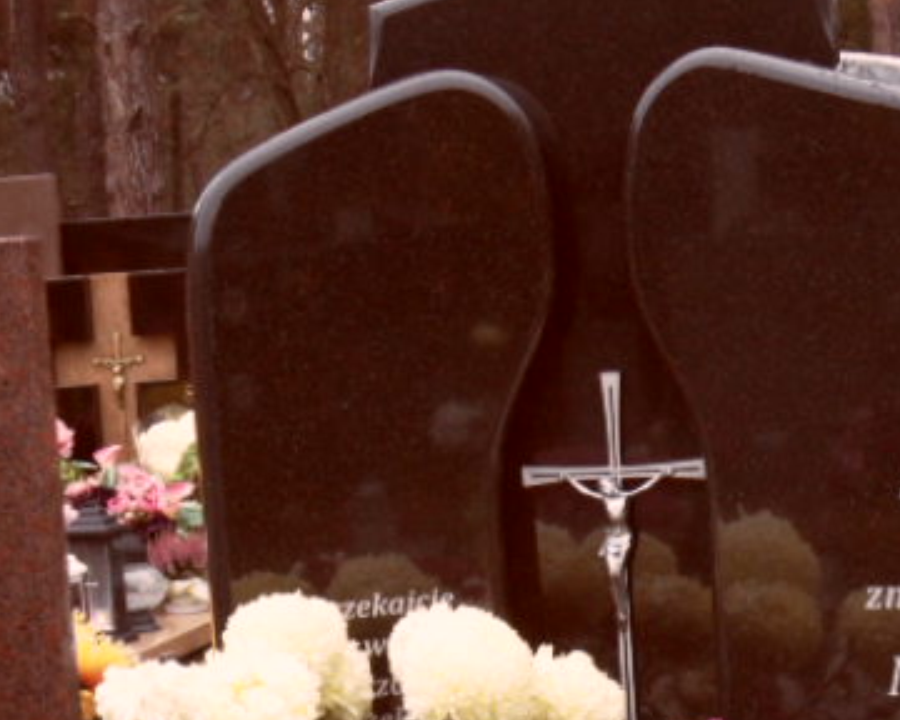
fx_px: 2957
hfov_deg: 17.1
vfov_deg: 13.8
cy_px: 632
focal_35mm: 111
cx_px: 748
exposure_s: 1/60
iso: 100
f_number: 3.6
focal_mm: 6.5
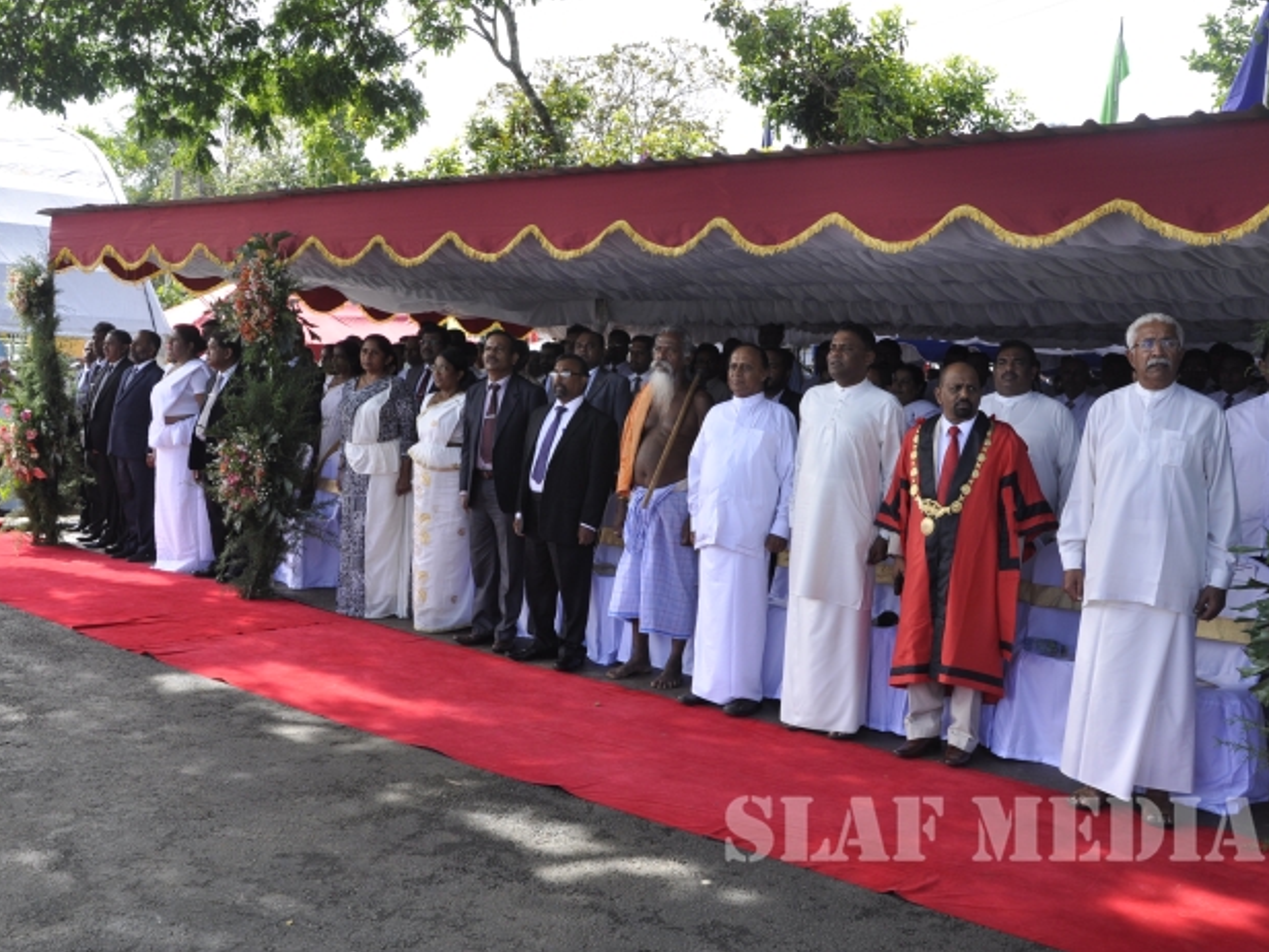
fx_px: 1320
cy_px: 476
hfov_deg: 51.4
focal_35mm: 36
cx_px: 628
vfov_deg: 39.7
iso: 250
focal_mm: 22
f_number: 8
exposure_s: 1/160
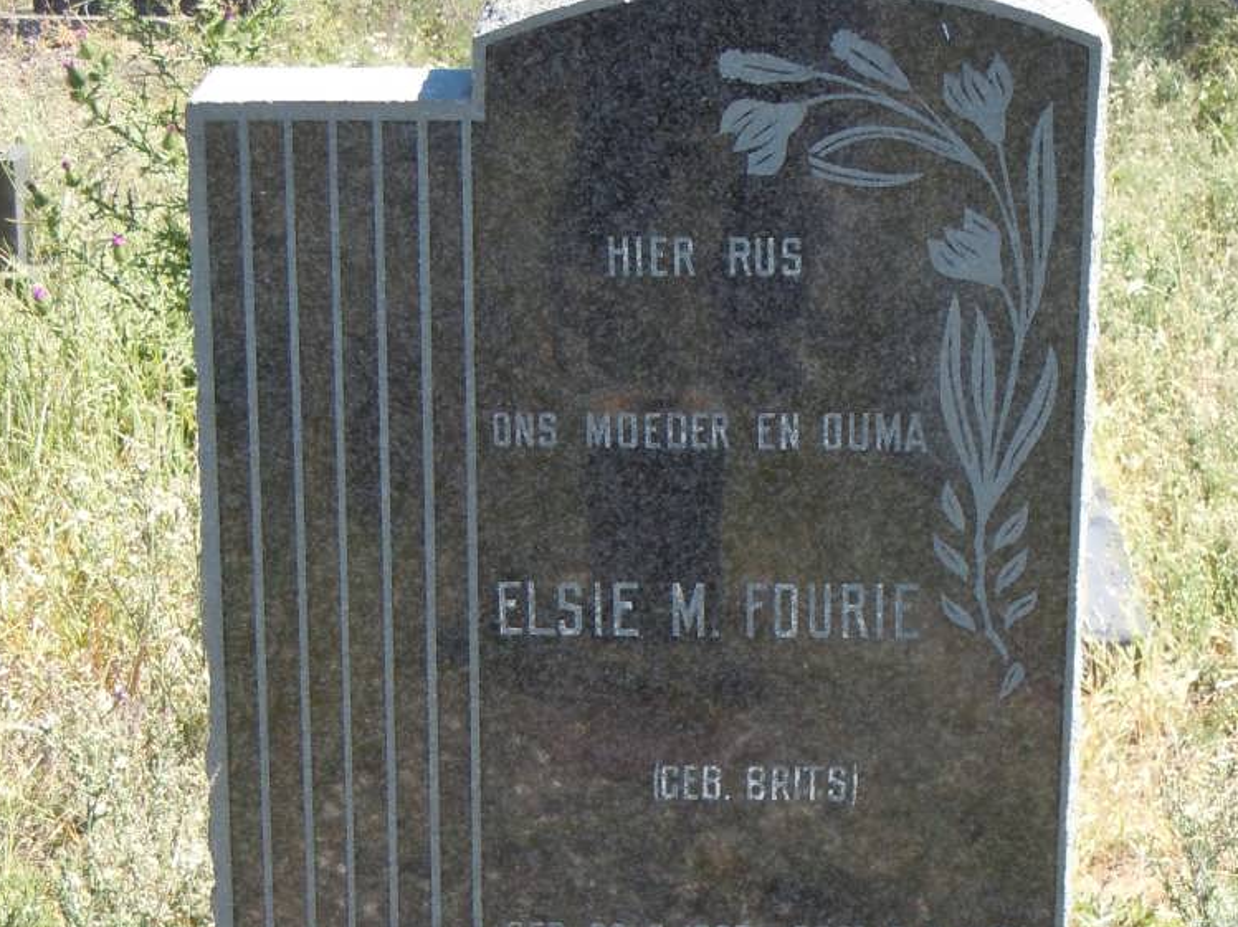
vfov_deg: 13.5
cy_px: 658
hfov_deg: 18.1
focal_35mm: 109
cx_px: 630
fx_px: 3896
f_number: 4.1
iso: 200
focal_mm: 12.2
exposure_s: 1/320
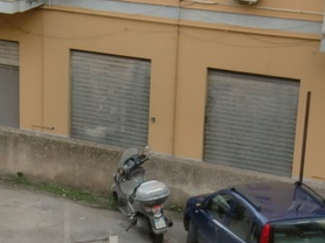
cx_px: 36
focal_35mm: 117
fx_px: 1098
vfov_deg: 12.6
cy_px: 200
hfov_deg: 16.6
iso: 200
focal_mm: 11.6
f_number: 4.4
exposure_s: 1/60
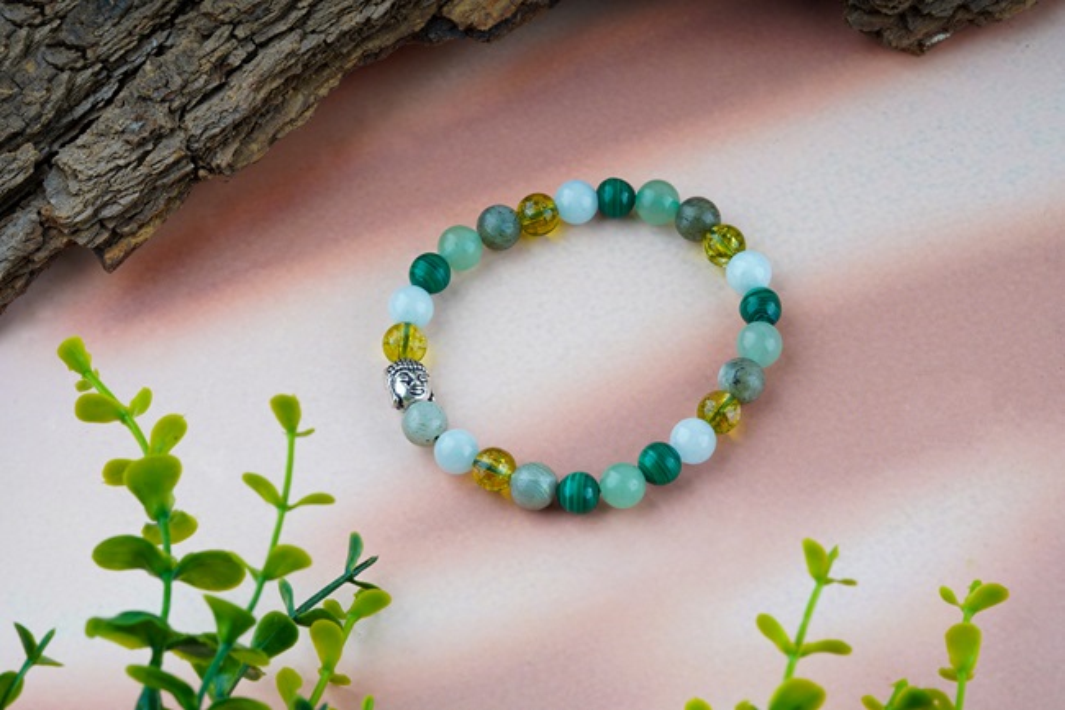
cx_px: 532
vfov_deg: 15.2
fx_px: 2662
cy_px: 355
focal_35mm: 90
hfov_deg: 22.6
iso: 100
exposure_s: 1/160
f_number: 14
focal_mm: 90
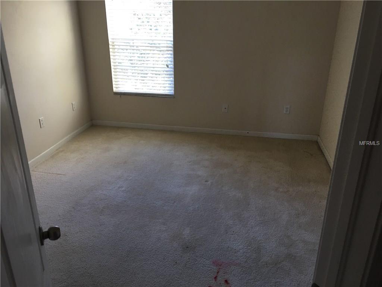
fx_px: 320
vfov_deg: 48.2
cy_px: 144
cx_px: 191
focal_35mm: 29
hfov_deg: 61.7
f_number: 2.2
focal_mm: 4.15
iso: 40
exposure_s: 1/30
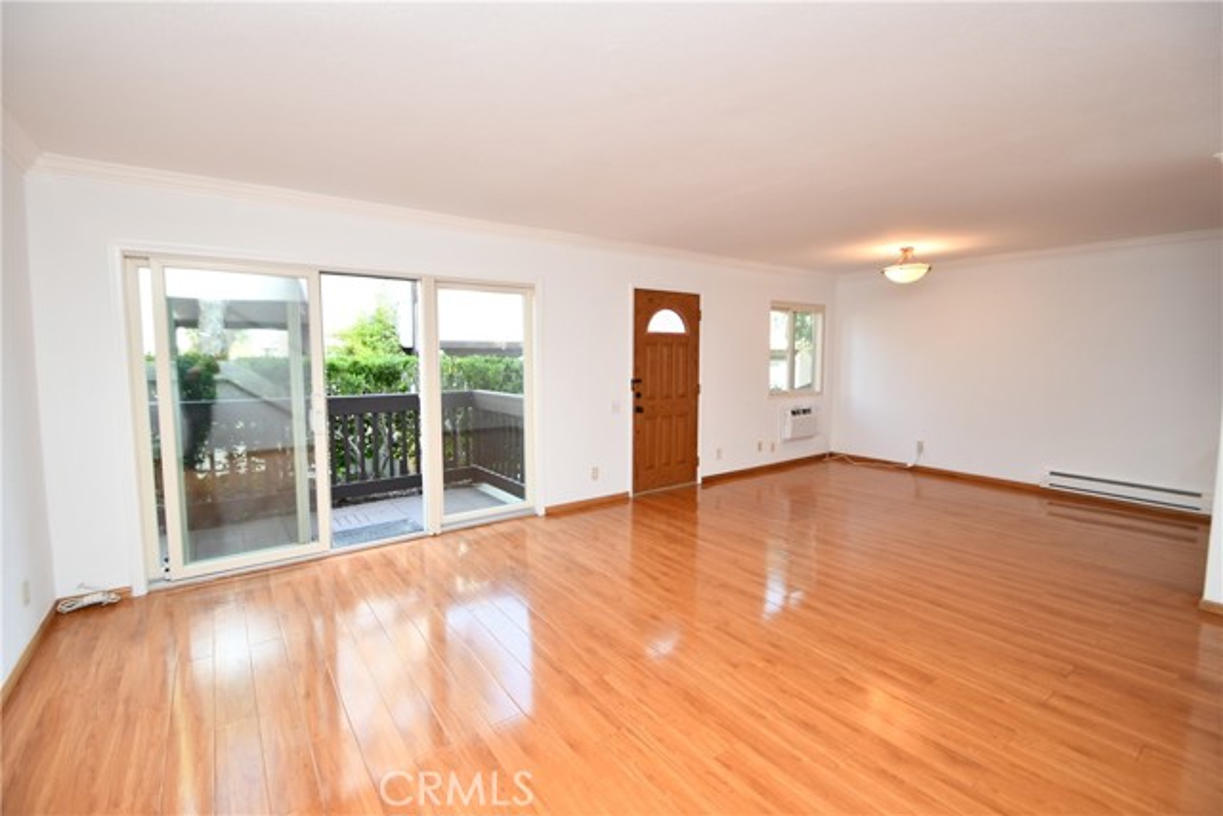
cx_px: 612
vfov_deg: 77.4
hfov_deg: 100.4
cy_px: 408
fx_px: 510
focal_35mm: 15
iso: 320
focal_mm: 10
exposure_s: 1/60
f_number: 4
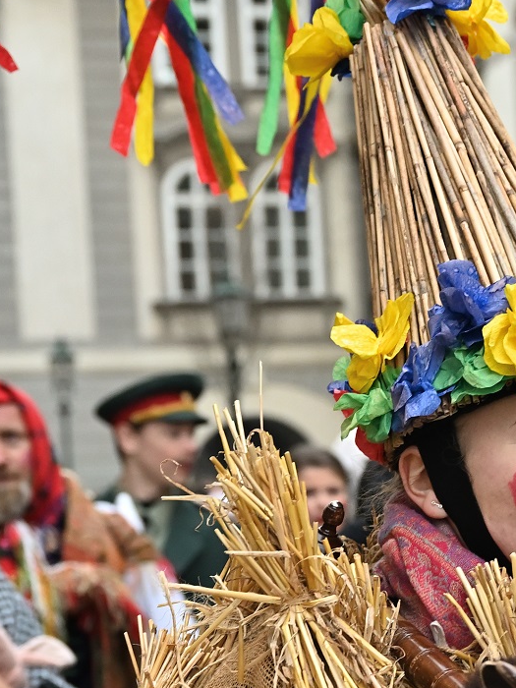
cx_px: 691
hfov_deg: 11.6
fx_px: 2465
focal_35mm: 124
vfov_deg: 15.8
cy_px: 550
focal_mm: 43
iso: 2000
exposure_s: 1/500
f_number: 4
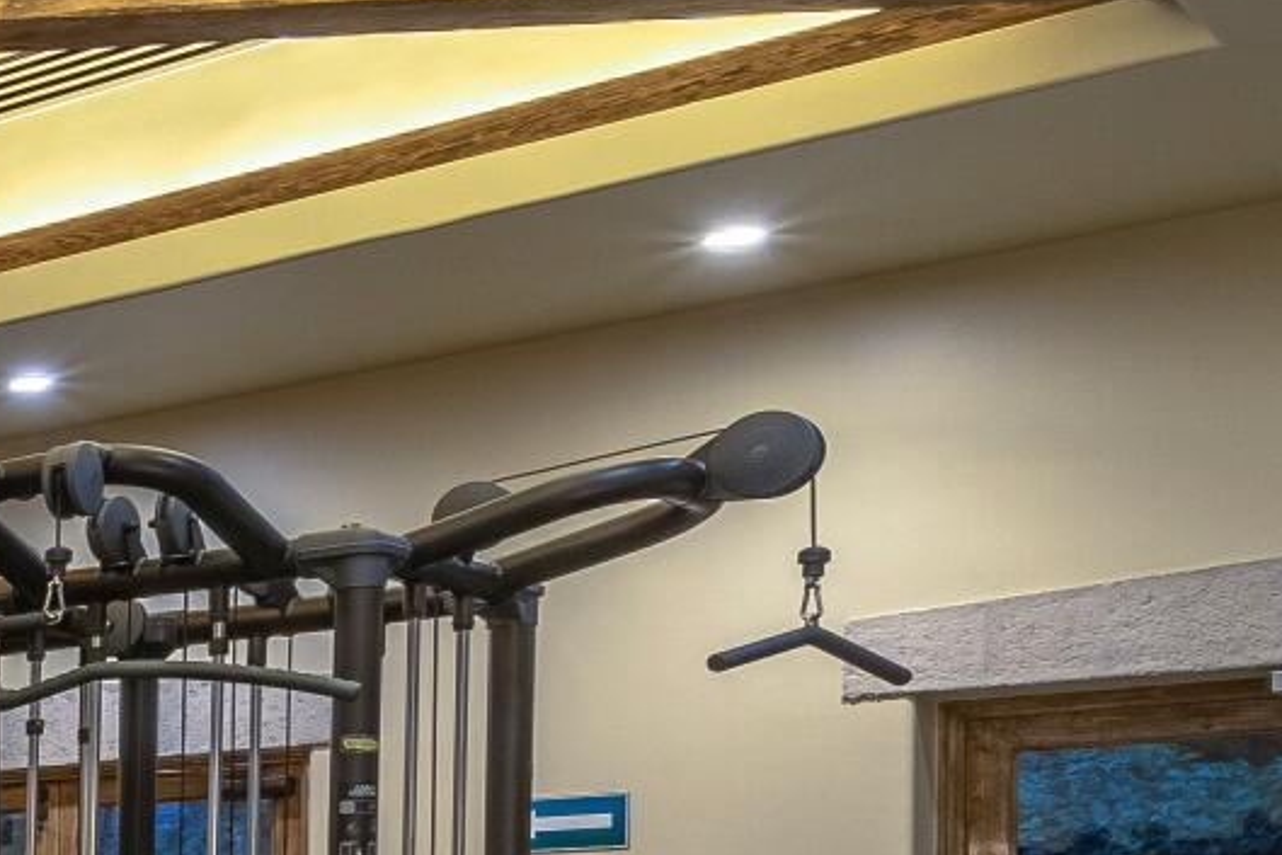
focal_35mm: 68
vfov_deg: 18.9
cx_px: -1398
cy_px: 1032
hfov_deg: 17.9
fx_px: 2422
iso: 320
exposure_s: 1/4
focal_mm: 12
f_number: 11
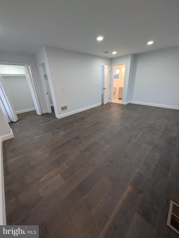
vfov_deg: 110.5
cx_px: 90
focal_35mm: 12
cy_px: 119
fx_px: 83
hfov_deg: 94.6
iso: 219
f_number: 1.7
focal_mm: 2.02
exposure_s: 1/120
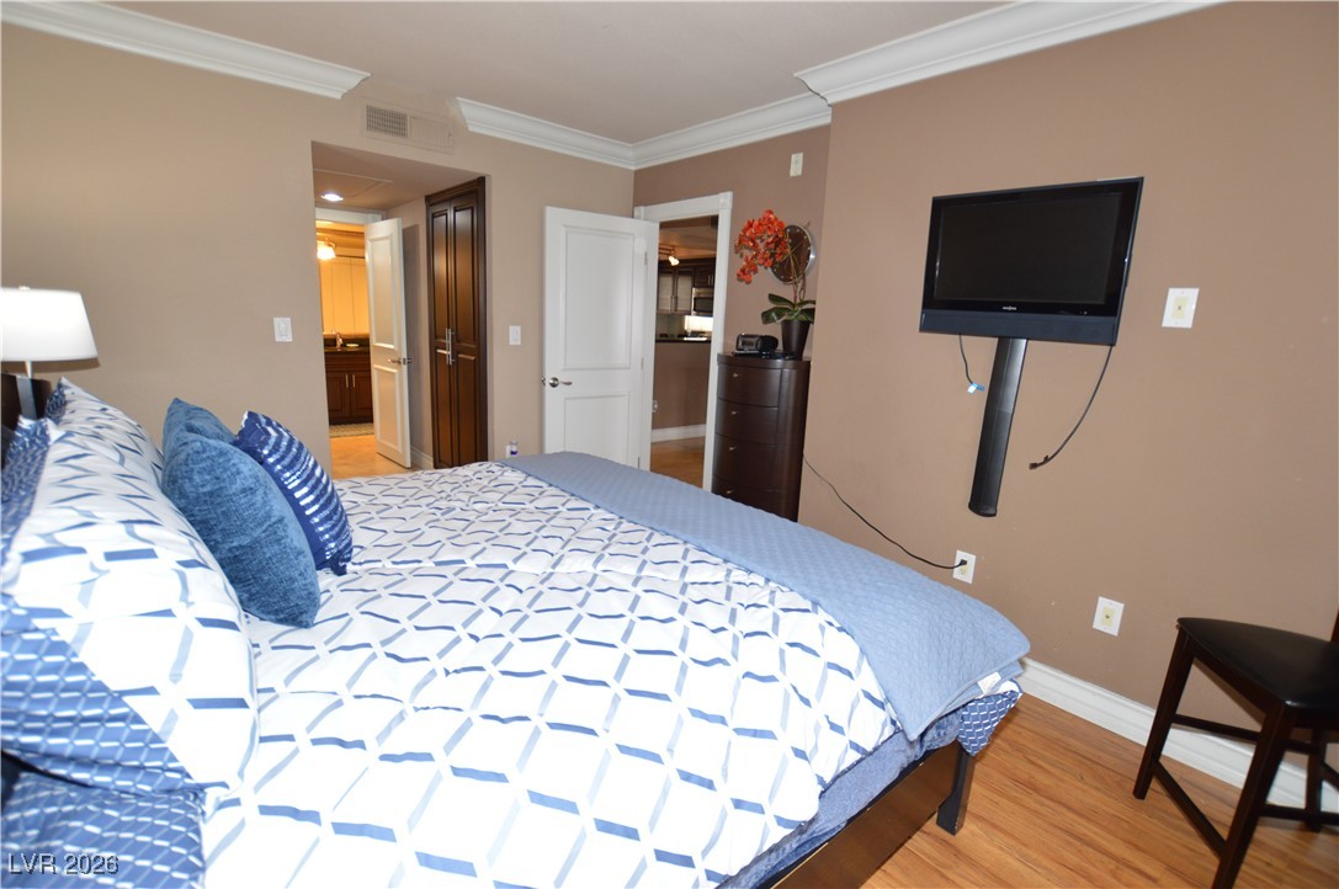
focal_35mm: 16
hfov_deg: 95.0
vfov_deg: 71.9
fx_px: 613
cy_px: 444
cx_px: 670
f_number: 4
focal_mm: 11
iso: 400
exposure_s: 1/60
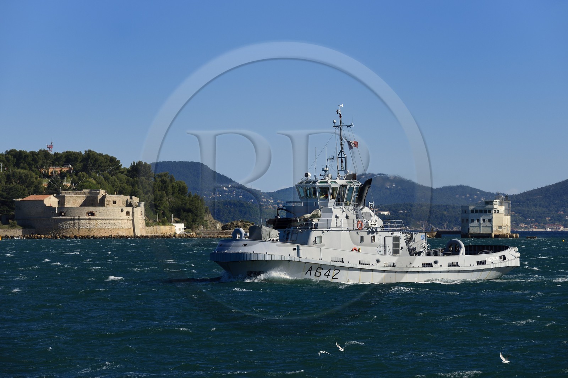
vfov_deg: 7.6
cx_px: 284
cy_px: 189
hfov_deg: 11.4
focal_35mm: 180
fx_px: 2839
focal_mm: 180
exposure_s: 1/800
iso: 200
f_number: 9
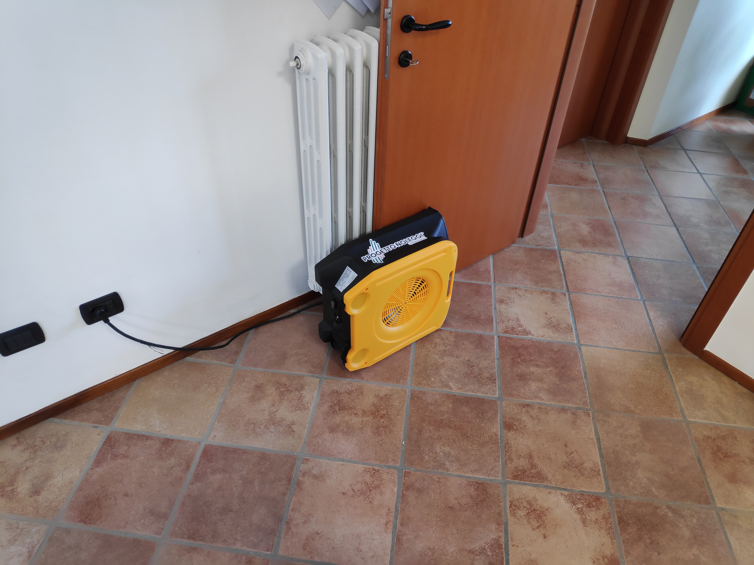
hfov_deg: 81.7
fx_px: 436
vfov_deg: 66.0
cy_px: 282
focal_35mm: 20
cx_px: 377
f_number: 1.9
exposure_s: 1/50
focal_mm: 3.94
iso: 423
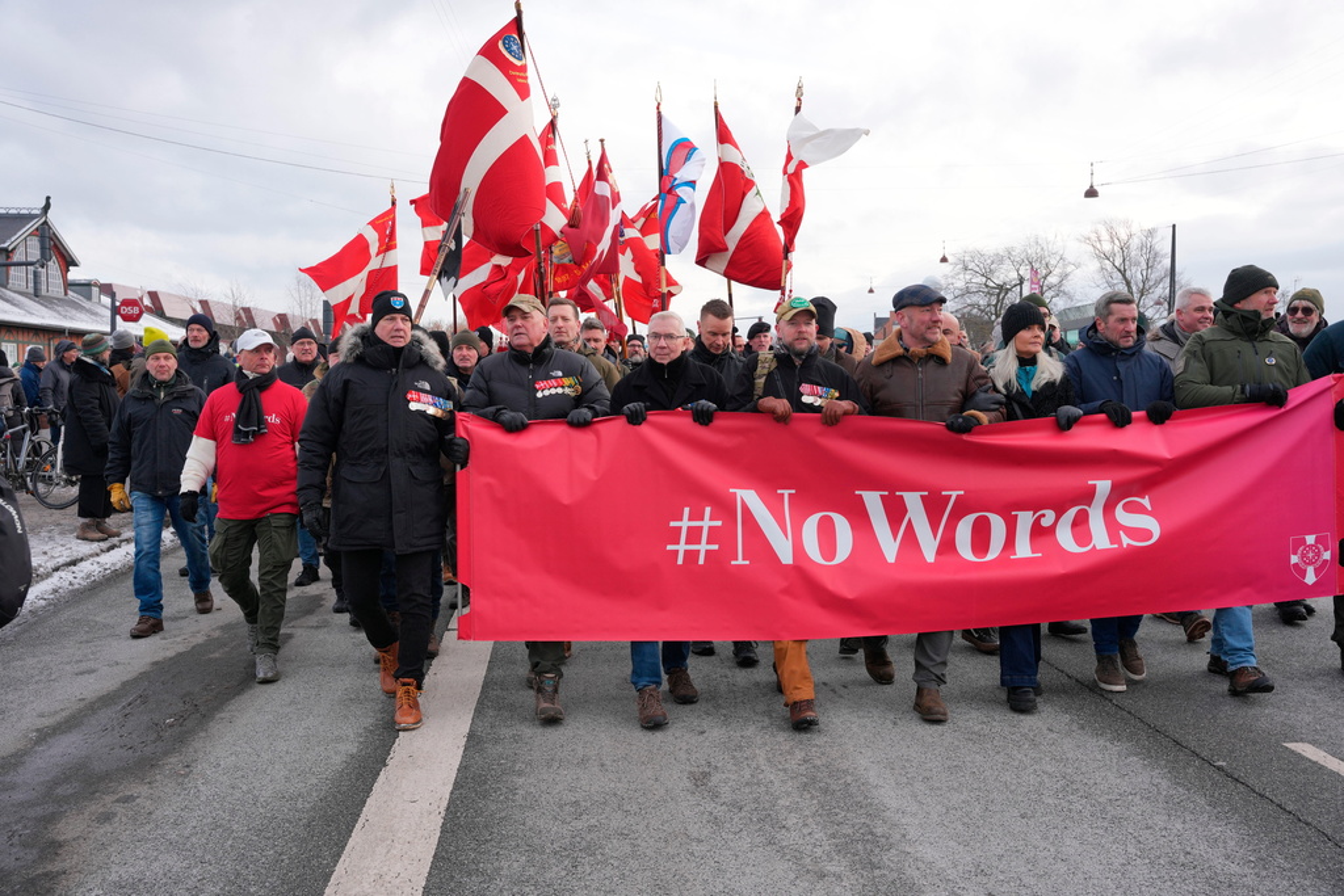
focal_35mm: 35
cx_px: 672
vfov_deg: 37.9
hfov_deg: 54.4
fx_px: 1307
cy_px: 448
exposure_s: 1/500
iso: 400
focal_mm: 35
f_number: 5.6
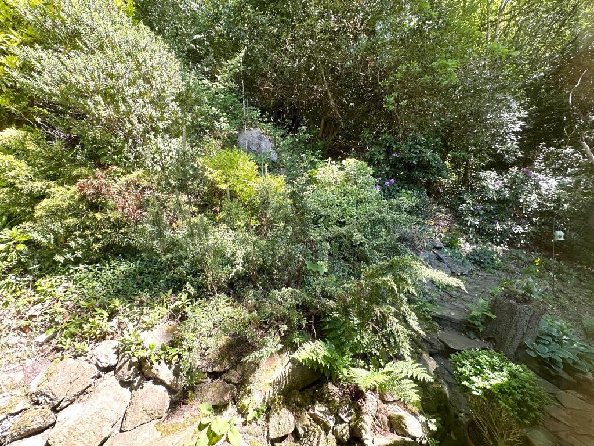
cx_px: 297
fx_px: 240
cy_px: 223
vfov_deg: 85.7
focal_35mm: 14
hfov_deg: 102.1
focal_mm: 2.22
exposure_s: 1/99
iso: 50
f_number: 2.2
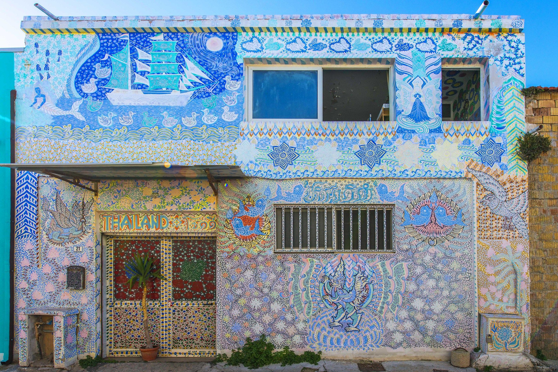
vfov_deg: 62.0
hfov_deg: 84.0
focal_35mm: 20
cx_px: 279
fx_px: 310
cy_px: 186
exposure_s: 1/750
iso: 320
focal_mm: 20
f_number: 6.7
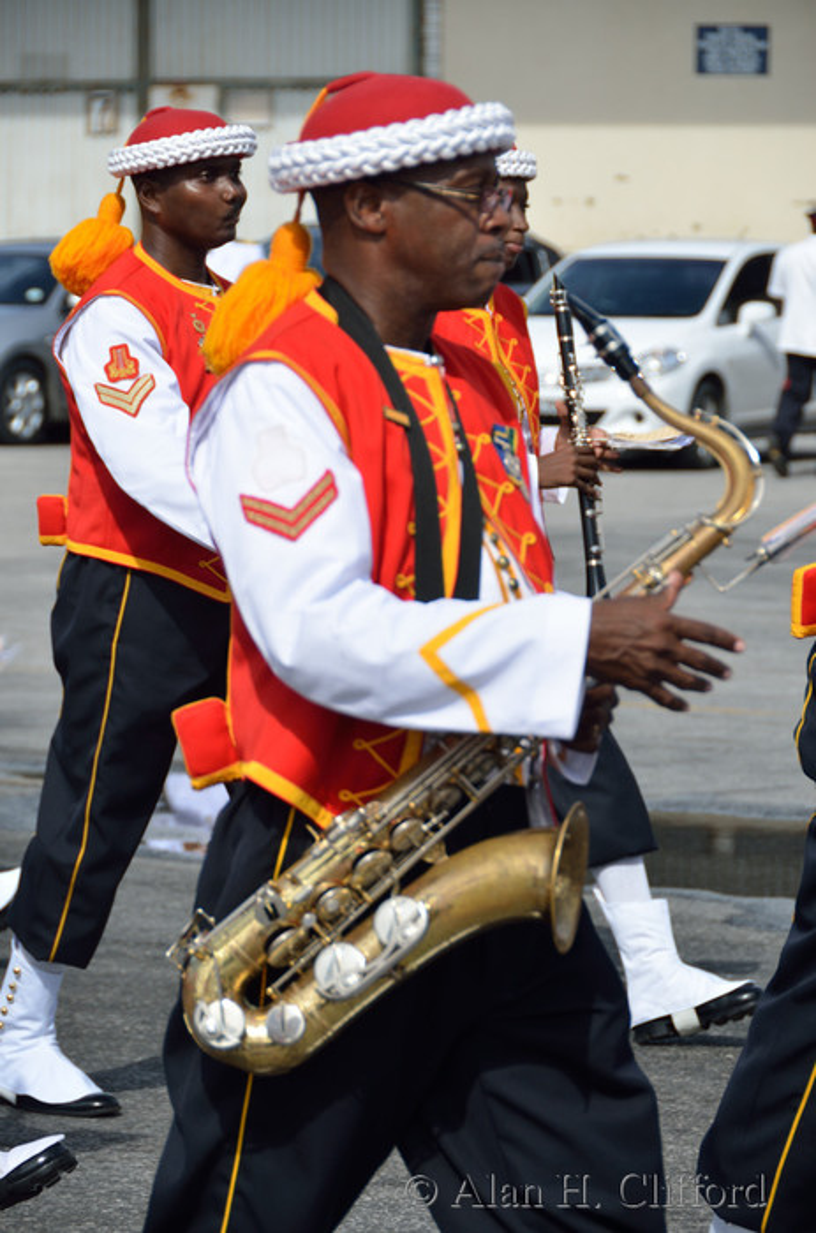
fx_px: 5384
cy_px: 616
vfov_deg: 13.1
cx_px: 408
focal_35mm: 158
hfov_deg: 8.7
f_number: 5.3
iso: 125
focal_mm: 105
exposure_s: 1/800
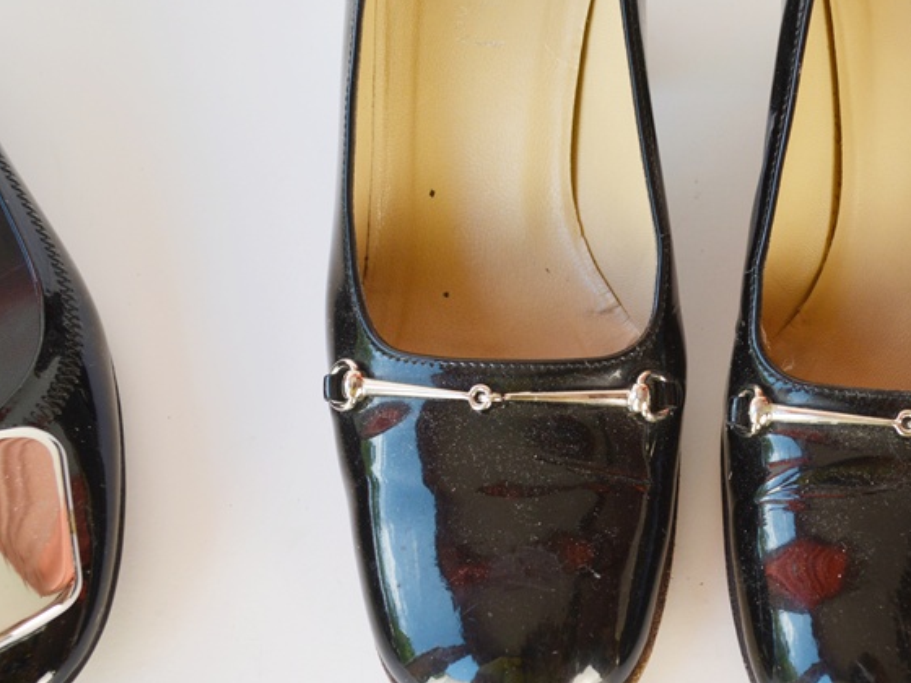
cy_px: 364
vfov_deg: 28.6
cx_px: 613
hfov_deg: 37.1
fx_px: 1342
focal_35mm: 51
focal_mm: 22
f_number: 5
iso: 400
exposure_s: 1/100
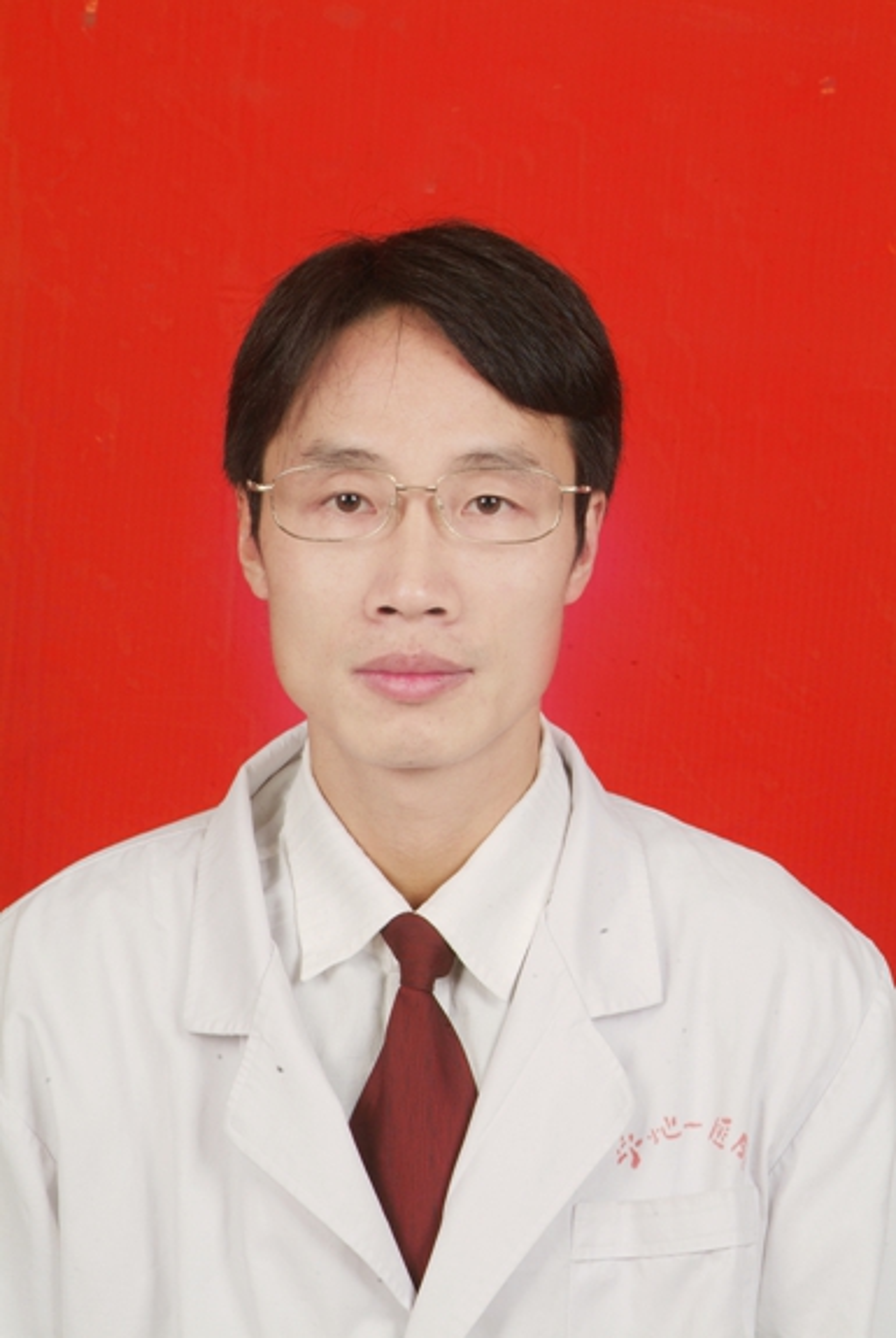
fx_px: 5025
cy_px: 669
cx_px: 448
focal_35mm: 135
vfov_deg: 15.2
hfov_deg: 10.2
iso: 100
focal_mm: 90
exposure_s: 1/90
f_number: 13
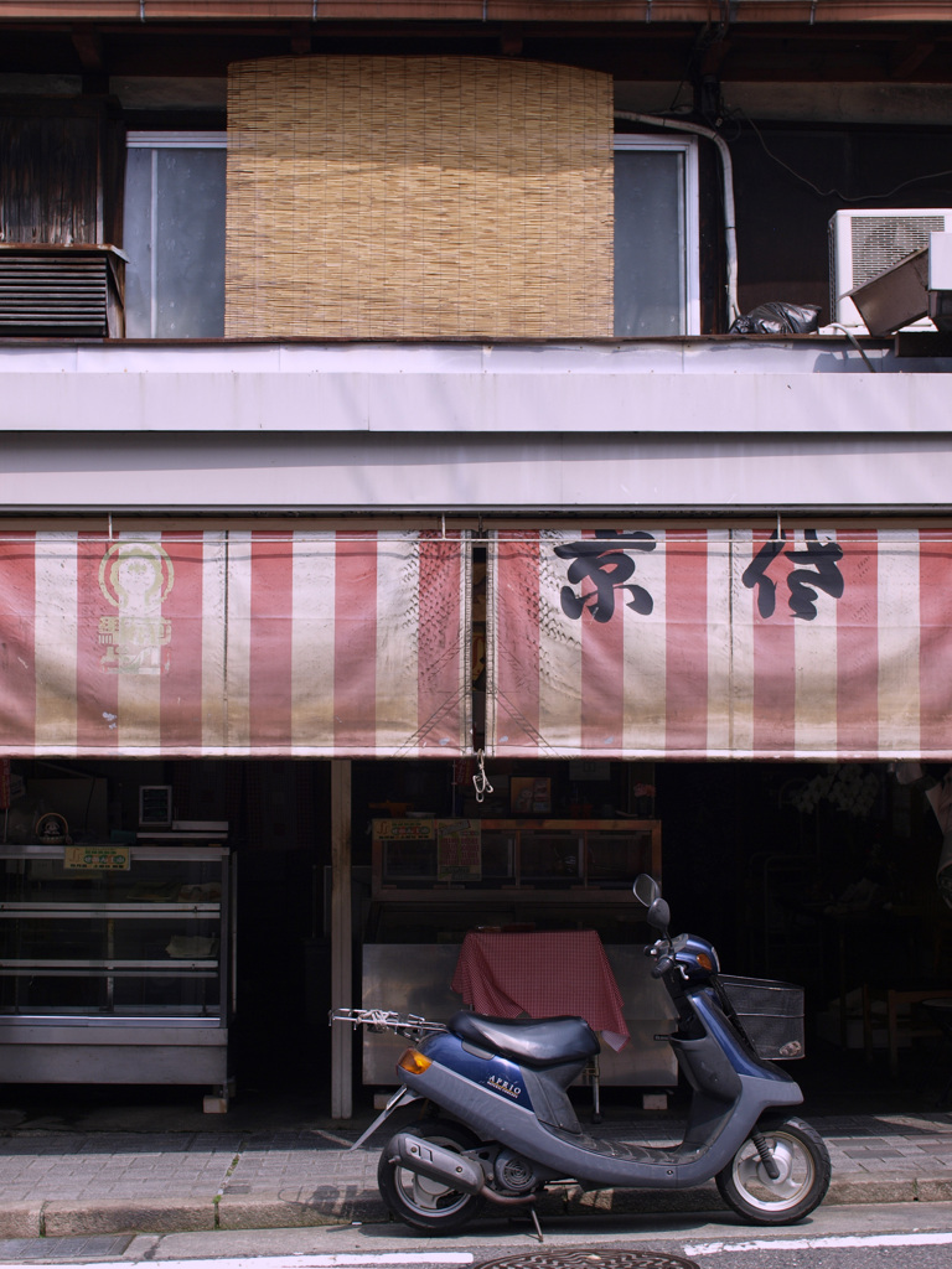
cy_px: 634
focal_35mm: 60
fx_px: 2200
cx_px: 476
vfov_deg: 32.2
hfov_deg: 24.4
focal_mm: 30
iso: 100
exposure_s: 1/250
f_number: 5.6
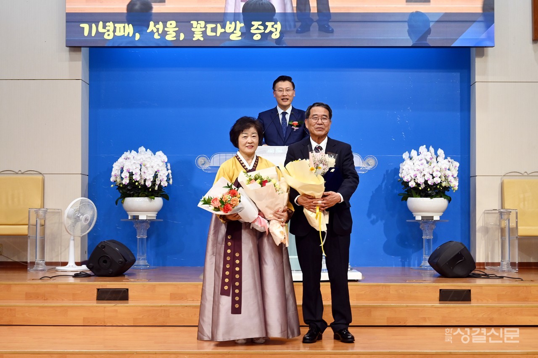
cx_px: 269
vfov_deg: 21.6
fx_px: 941
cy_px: 179
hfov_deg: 31.9
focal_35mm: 63
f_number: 5.6
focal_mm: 42
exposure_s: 1/60
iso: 500
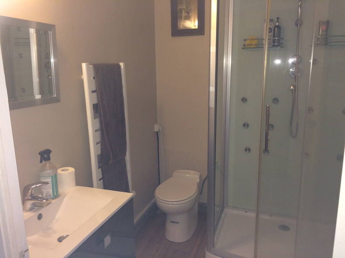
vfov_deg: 48.2
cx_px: 172
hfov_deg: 61.7
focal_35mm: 29
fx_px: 289
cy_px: 129
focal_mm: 4.15
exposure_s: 1/33
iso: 125
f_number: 2.2
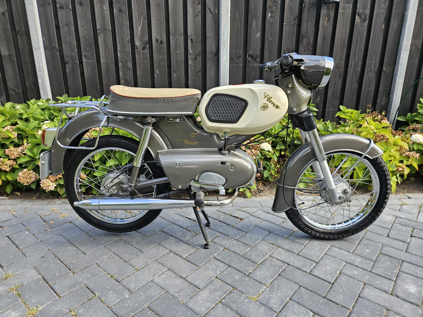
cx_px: 212
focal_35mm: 23
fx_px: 281
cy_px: 158
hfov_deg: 73.9
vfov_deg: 58.9
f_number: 1.8
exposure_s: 1/374
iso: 50
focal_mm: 5.4
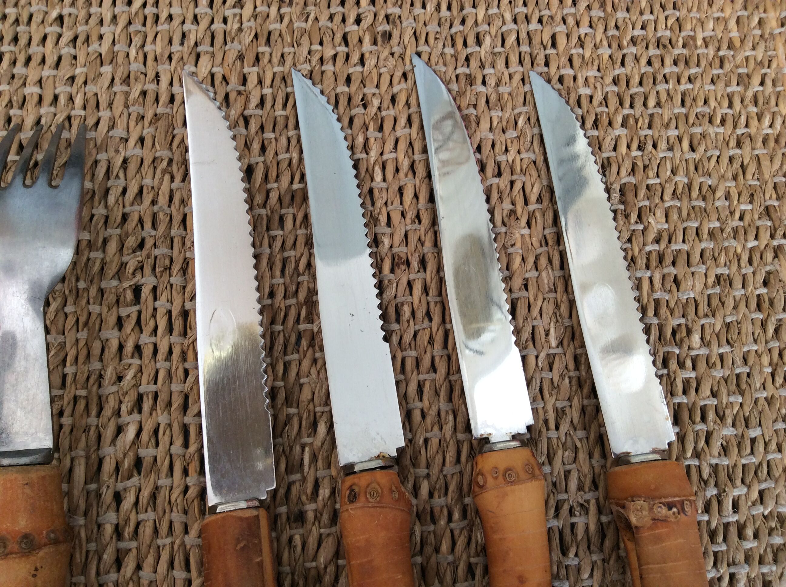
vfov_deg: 44.1
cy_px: 294
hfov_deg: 56.9
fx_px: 726
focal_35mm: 32
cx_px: 393
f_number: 2.4
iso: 40
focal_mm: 3.3
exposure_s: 1/50
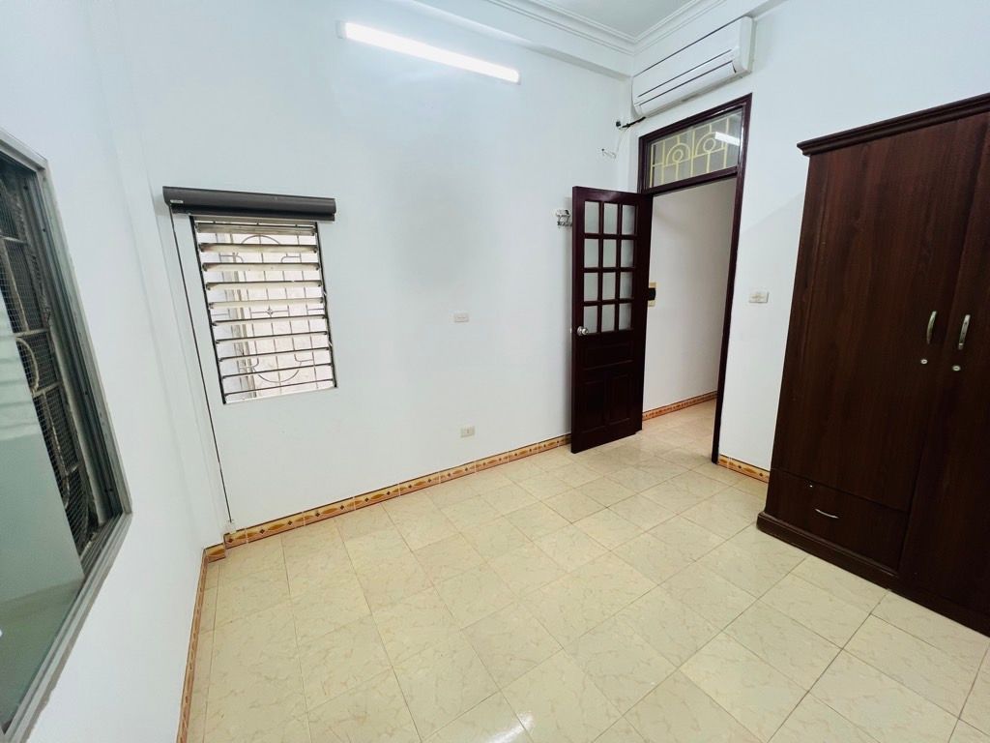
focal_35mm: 13
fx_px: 372
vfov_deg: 89.9
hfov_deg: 106.2
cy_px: 372
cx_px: 495
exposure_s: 1/100
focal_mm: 1.57
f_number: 1.8
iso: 100
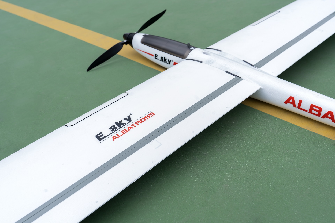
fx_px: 326
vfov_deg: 37.9
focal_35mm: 35
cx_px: 168
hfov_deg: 54.4
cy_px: 112
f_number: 8
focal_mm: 35
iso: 100
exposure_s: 1/60
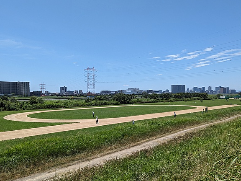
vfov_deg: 46.8
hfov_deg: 59.8
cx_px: 109
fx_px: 209
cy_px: 97
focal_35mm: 30
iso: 63
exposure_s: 1/3344
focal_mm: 4.38
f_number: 1.73
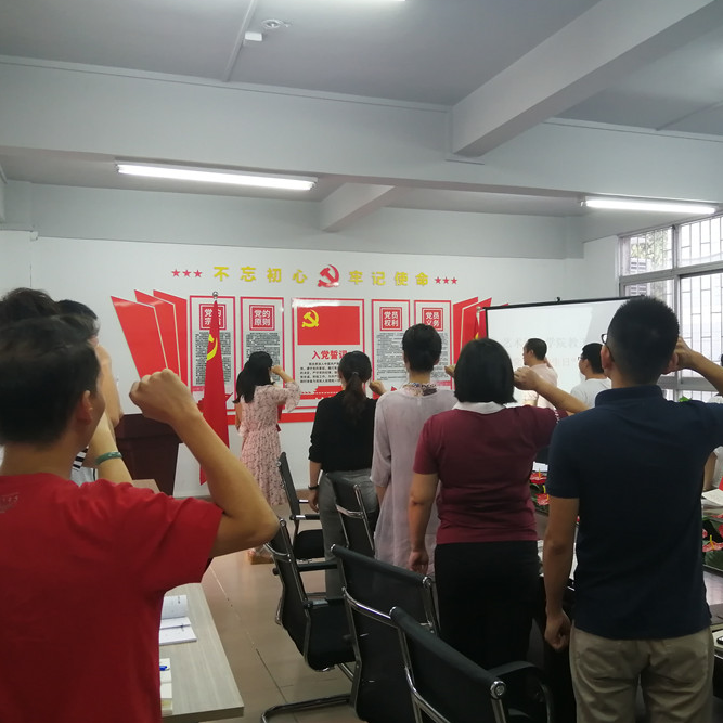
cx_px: 365
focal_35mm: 31
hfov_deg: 52.5
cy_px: 358
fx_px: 733
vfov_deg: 52.5
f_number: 1.8
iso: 100
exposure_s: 1/33.3
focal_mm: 3.6
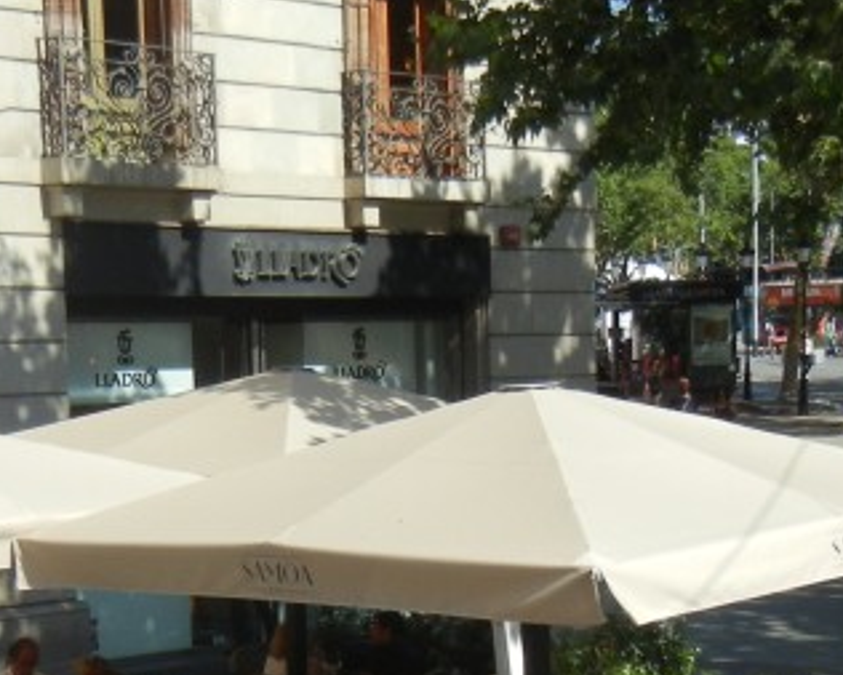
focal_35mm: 95
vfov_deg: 15.9
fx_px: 2371
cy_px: 694
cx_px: 360
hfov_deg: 20.1
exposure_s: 1/330
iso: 160
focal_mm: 5.4
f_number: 7
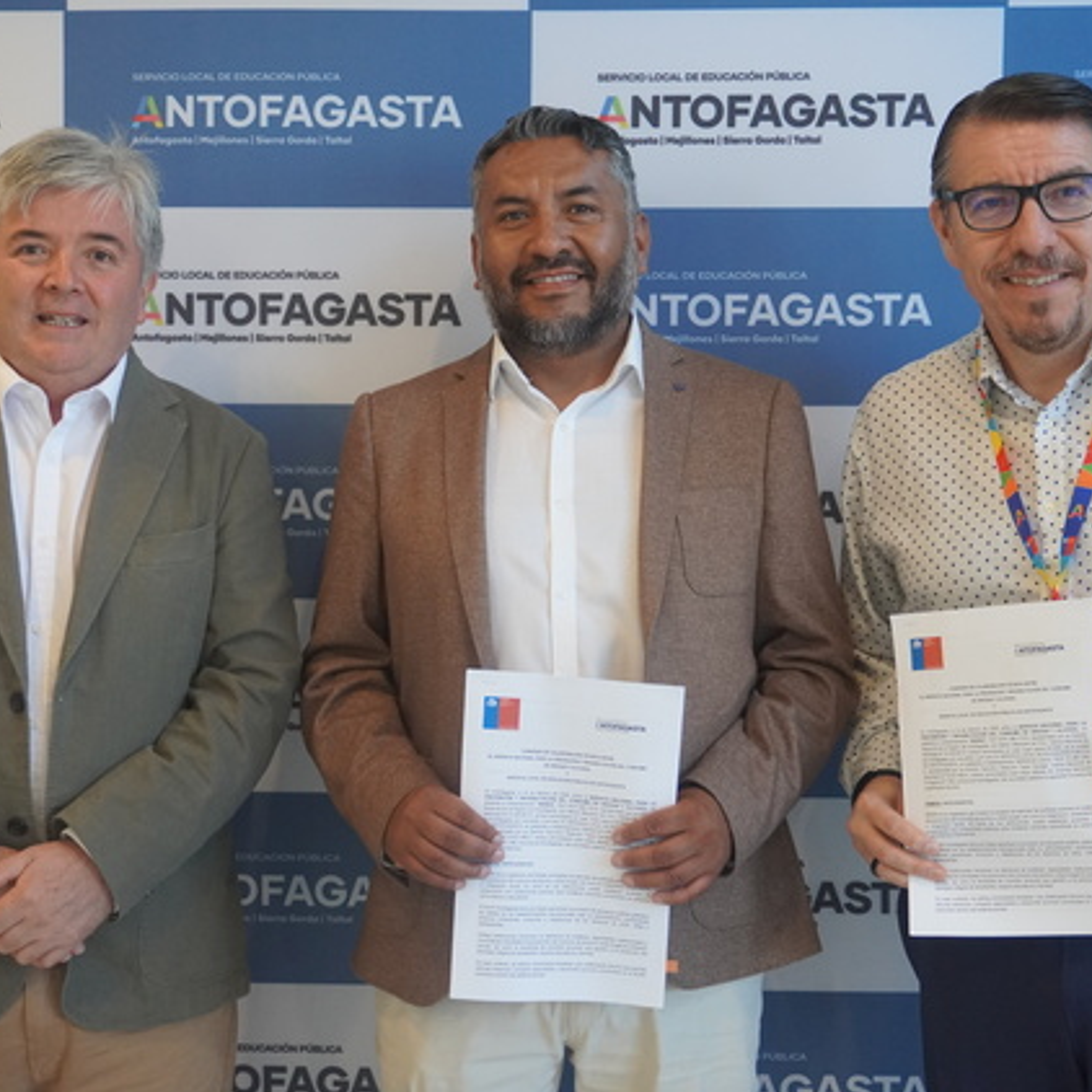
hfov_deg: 29.5
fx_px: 2070
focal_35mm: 58
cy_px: 550
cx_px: 582
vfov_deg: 29.6
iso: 2000
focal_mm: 30
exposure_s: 1/160
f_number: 5
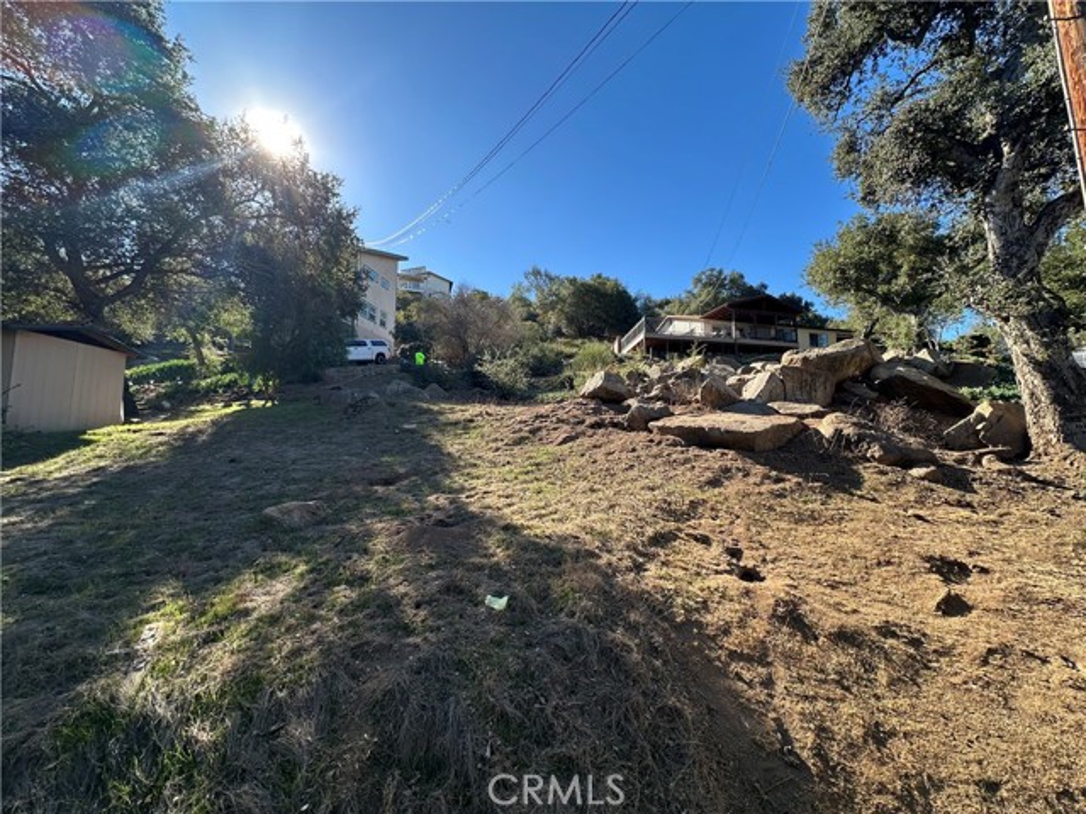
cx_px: 543
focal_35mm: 14
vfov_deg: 85.7
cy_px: 407
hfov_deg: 102.1
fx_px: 439
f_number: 2.2
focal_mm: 2.22
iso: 40
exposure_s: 1/553
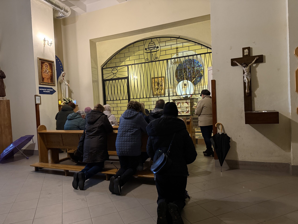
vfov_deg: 56.8
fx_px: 207
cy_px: 112
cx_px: 149
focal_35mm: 24
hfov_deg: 71.6
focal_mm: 6.76
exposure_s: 1/33
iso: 640
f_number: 1.78
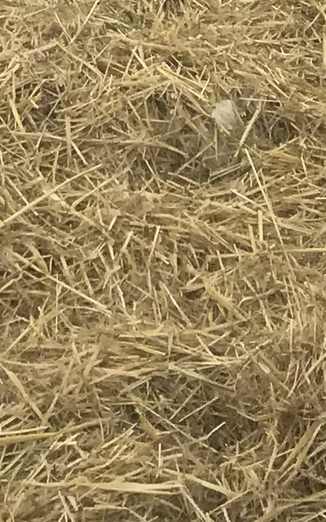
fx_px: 2490
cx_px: -79
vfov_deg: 10.8
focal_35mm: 175
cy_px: -578
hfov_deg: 7.4
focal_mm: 3.99
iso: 20
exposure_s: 1/1408
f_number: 1.8
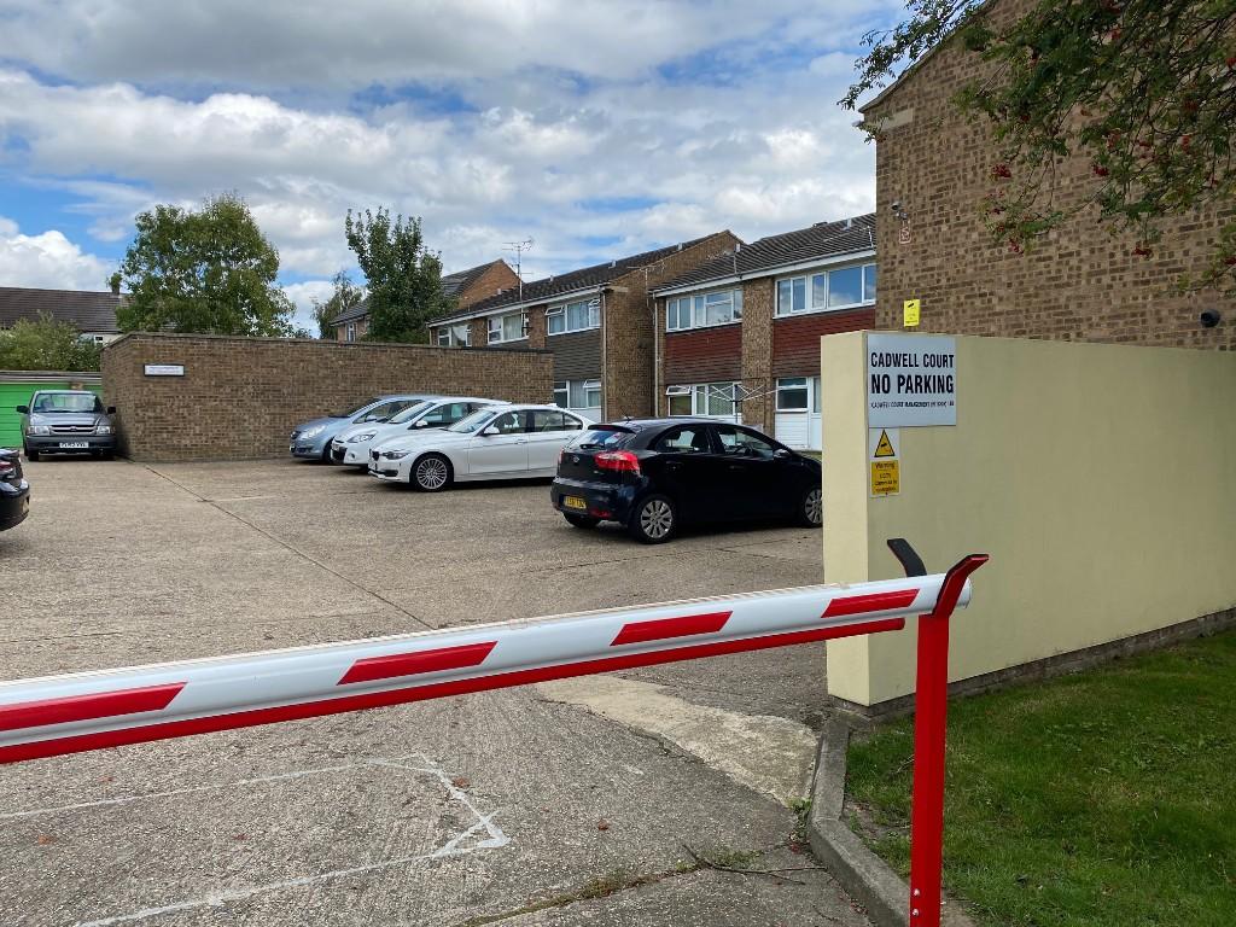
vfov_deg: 53.1
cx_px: 618
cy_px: 464
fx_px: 928
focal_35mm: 26
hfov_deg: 67.3
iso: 32
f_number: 1.8
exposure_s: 1/2105
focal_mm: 4.25
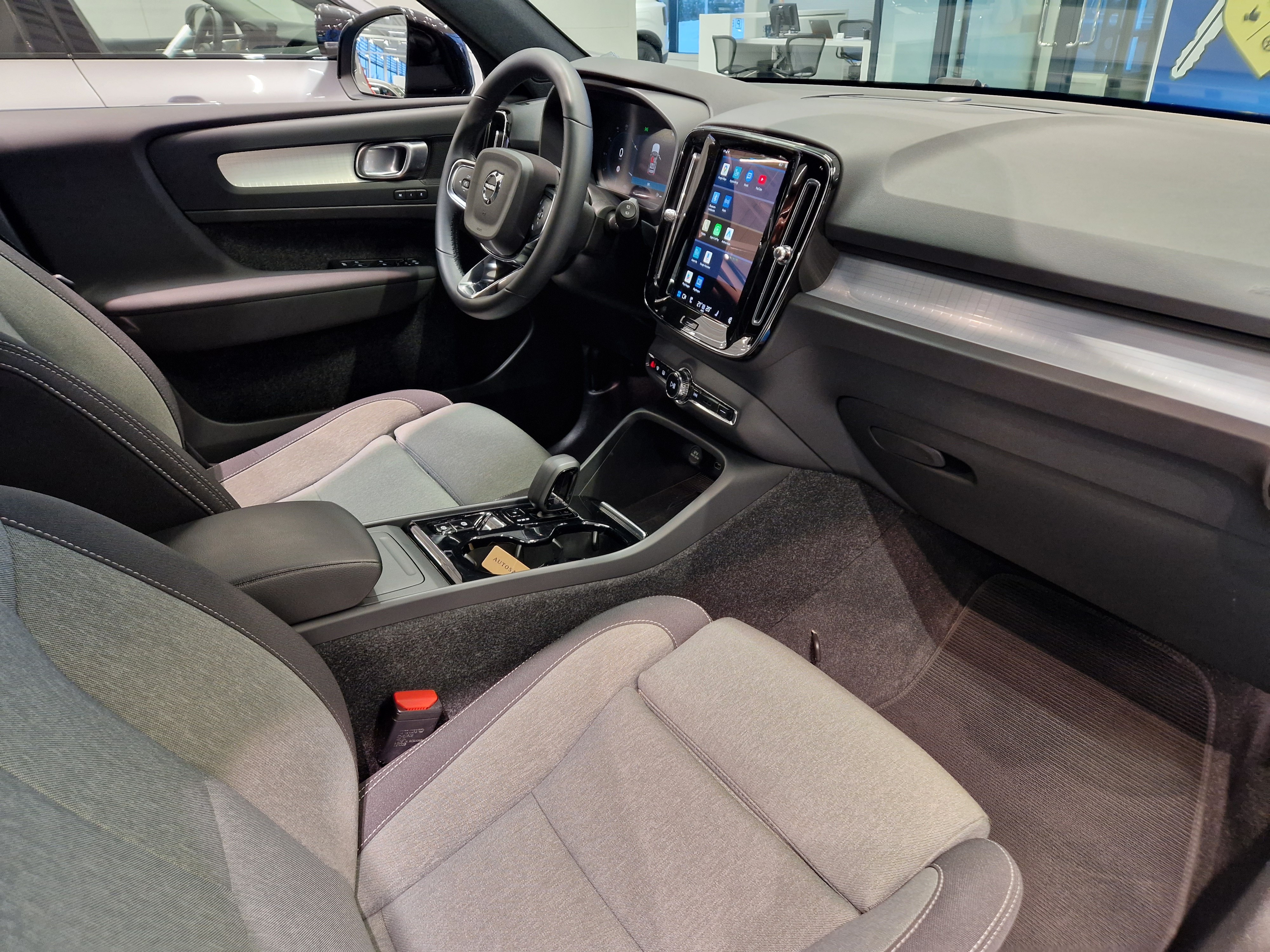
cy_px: 476
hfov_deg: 73.9
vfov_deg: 58.9
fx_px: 844
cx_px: 635
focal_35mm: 23
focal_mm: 5.4
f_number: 1.8
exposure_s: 1/50
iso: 250
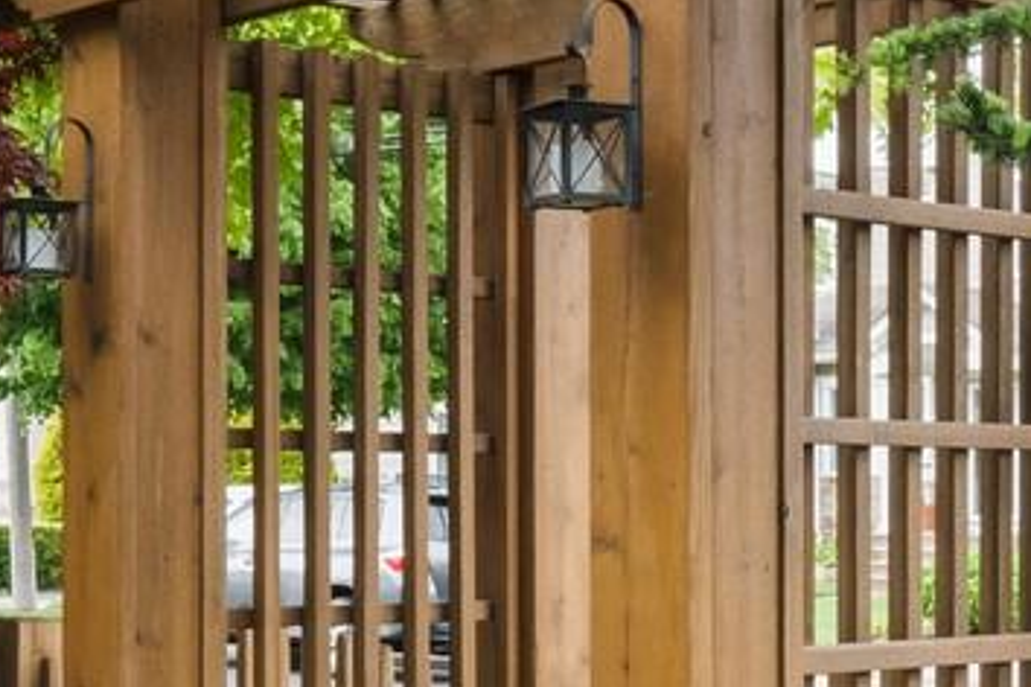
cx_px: 373
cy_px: 444
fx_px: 2320
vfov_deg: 16.8
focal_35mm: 81
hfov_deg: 25.0
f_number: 10
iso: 2000
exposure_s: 1/60
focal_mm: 14
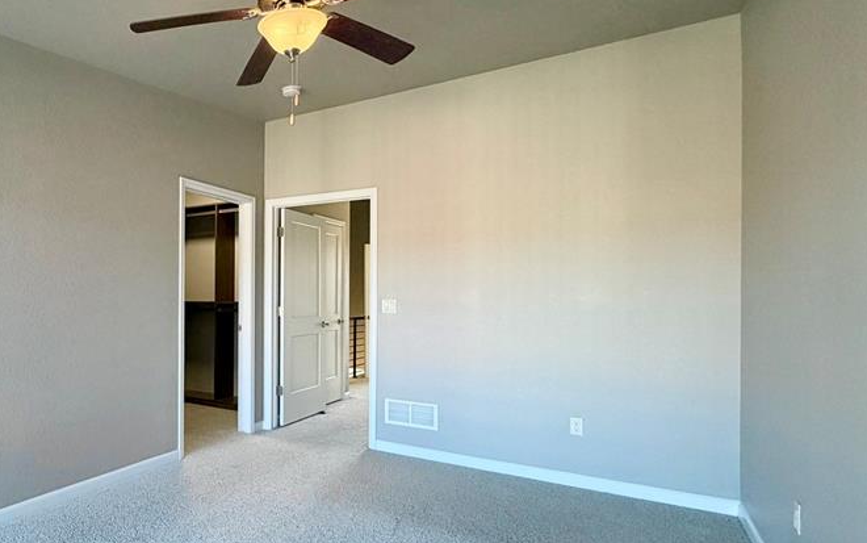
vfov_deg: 53.0
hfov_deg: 71.1
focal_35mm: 23
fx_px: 544
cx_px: 202
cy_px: 294
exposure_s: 1/120
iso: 250
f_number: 2.2
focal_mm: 2.22
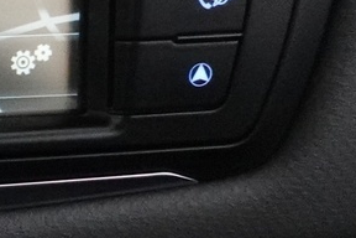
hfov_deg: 12.2
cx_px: -486
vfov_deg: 10.2
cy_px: 103
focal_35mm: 135
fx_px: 1335
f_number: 1.8
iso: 3200
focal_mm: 9.4
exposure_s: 1/200
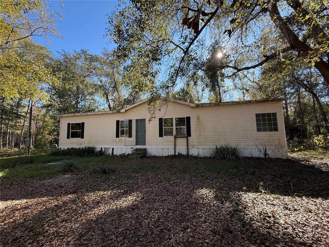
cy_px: 124
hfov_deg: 102.1
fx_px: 133
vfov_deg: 85.7
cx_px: 164
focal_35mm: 14
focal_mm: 2.22
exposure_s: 1/430
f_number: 2.2
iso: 64
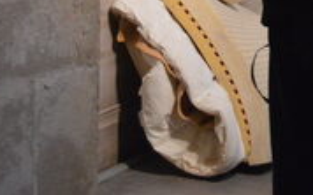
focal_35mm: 142
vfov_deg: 8.9
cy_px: -145
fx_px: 1211
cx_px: 355
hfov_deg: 14.4
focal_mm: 24
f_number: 4
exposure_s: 1/25
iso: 3200
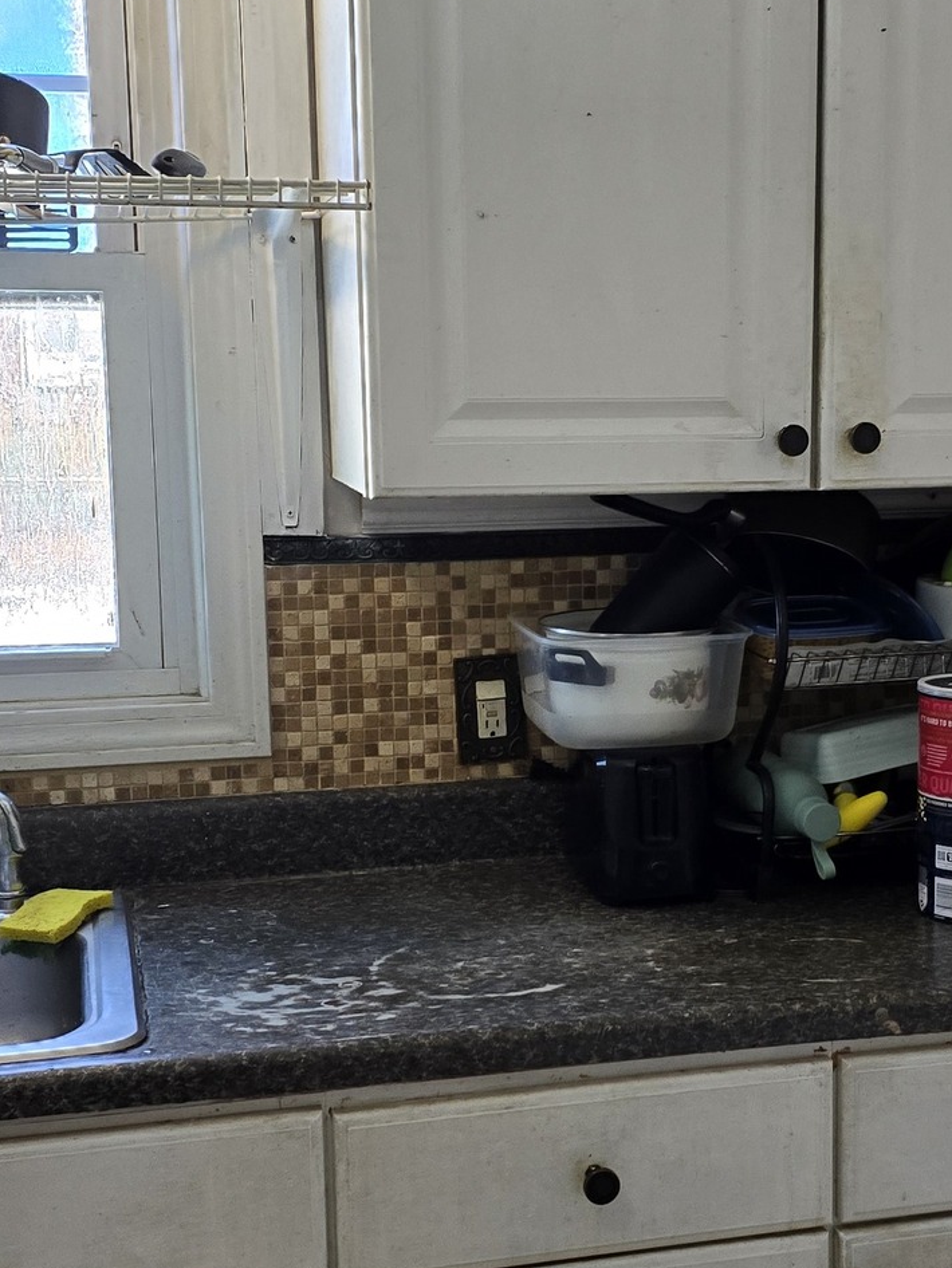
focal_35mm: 56
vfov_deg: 34.3
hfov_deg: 25.9
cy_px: 688
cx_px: 685
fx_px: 2053
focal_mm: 6.3
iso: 125
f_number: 1.7
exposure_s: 1/120
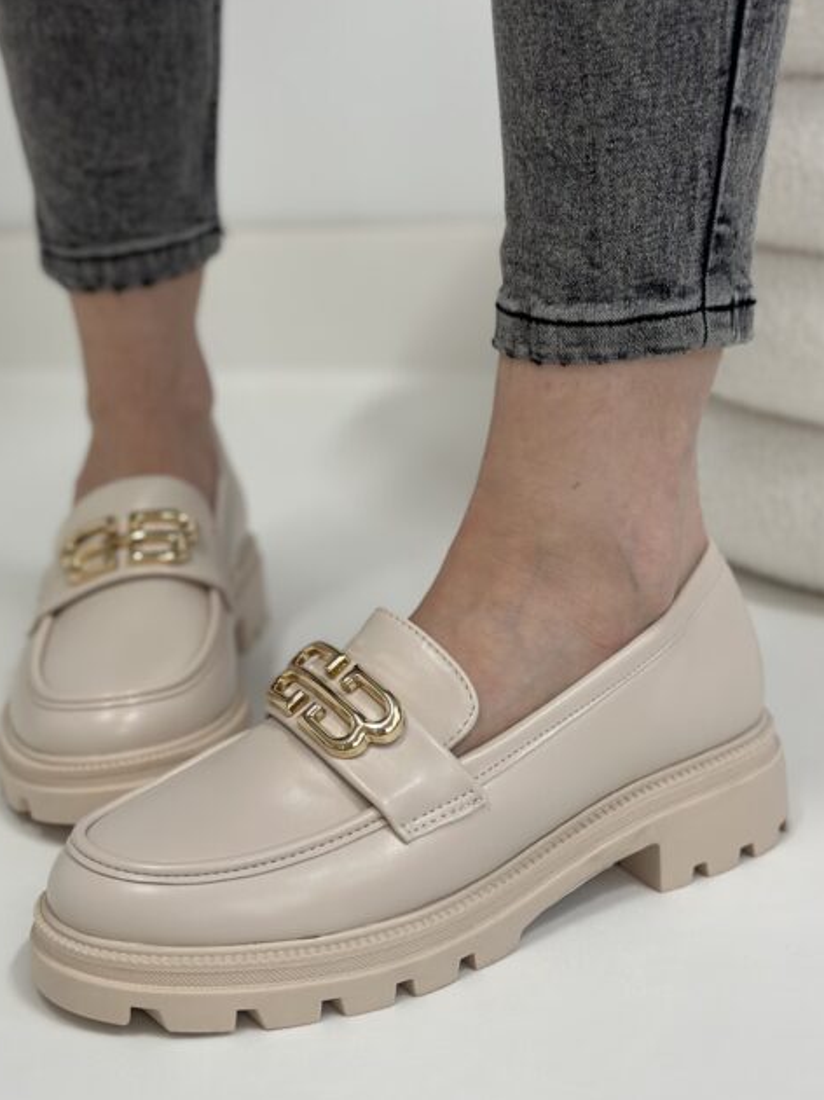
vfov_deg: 31.7
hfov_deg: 24.0
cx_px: 360
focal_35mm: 61
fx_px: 1937
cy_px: 508
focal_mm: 6.86
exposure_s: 1/100
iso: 125
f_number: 1.78
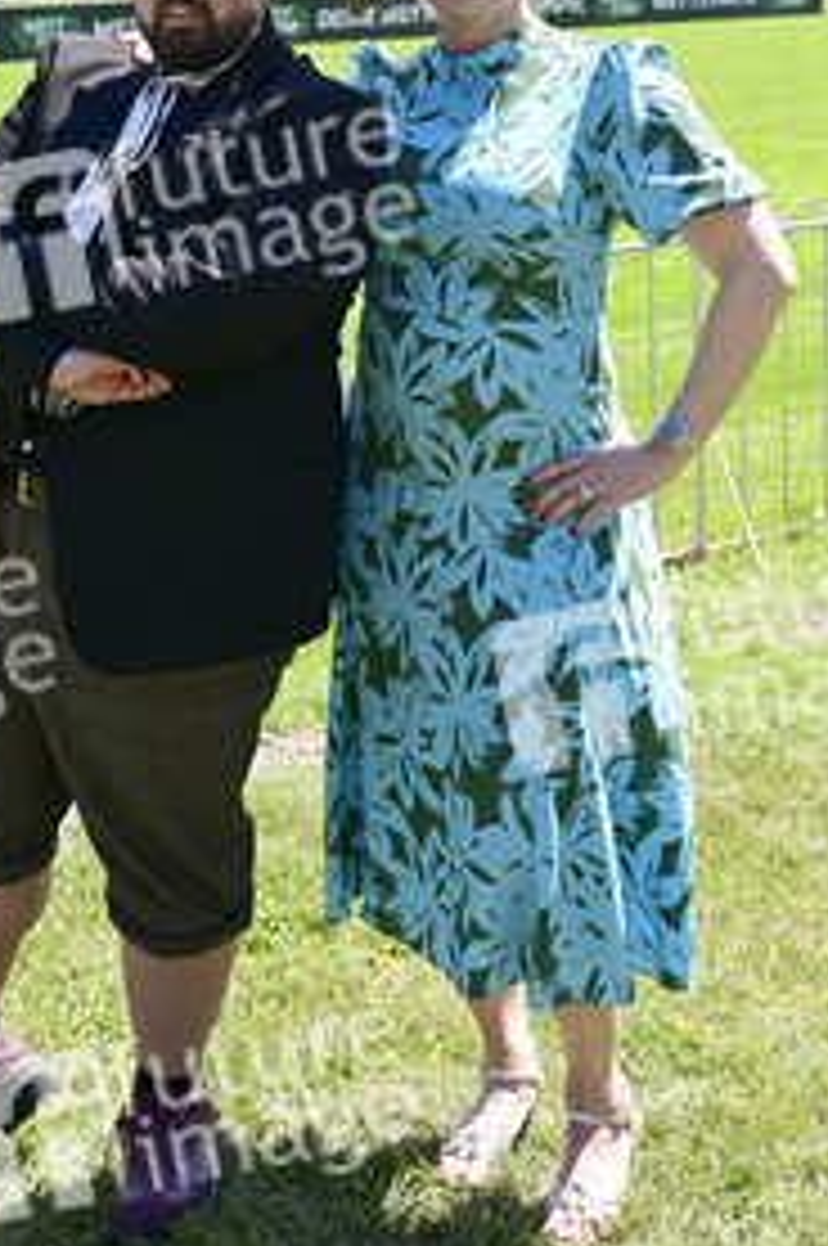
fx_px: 1798
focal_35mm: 52
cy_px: 441
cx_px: 315
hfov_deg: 25.9
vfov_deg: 37.9
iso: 100
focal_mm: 36
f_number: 6.3
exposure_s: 1/200
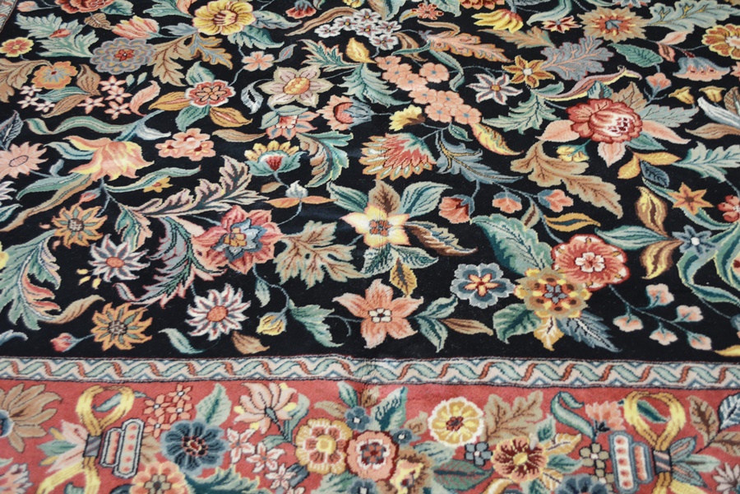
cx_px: 370
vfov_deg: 34.2
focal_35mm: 39
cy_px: 247
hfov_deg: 49.6
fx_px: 802
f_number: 4.2
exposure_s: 1/40
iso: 800
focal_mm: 26
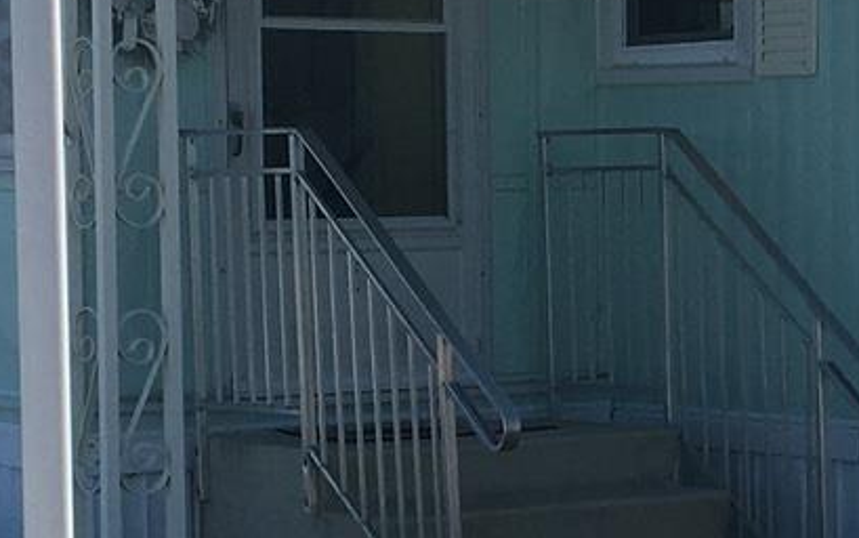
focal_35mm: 154
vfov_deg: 8.5
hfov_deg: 13.4
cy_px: 406
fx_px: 3607
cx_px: 882
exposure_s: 1/1709
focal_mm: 4.15
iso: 25
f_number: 2.2
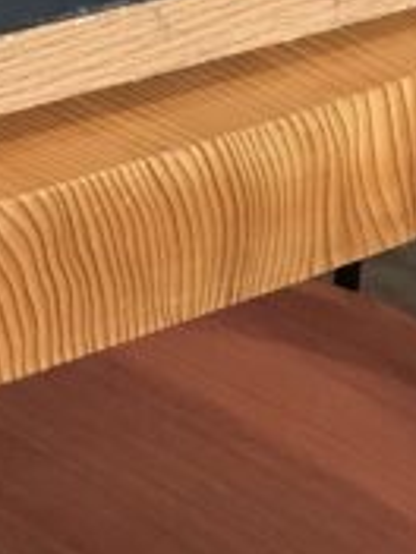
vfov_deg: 11.3
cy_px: -447
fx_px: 2612
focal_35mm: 163
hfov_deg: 8.5
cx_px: -476
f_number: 1.8
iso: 32
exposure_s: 1/24
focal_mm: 3.99
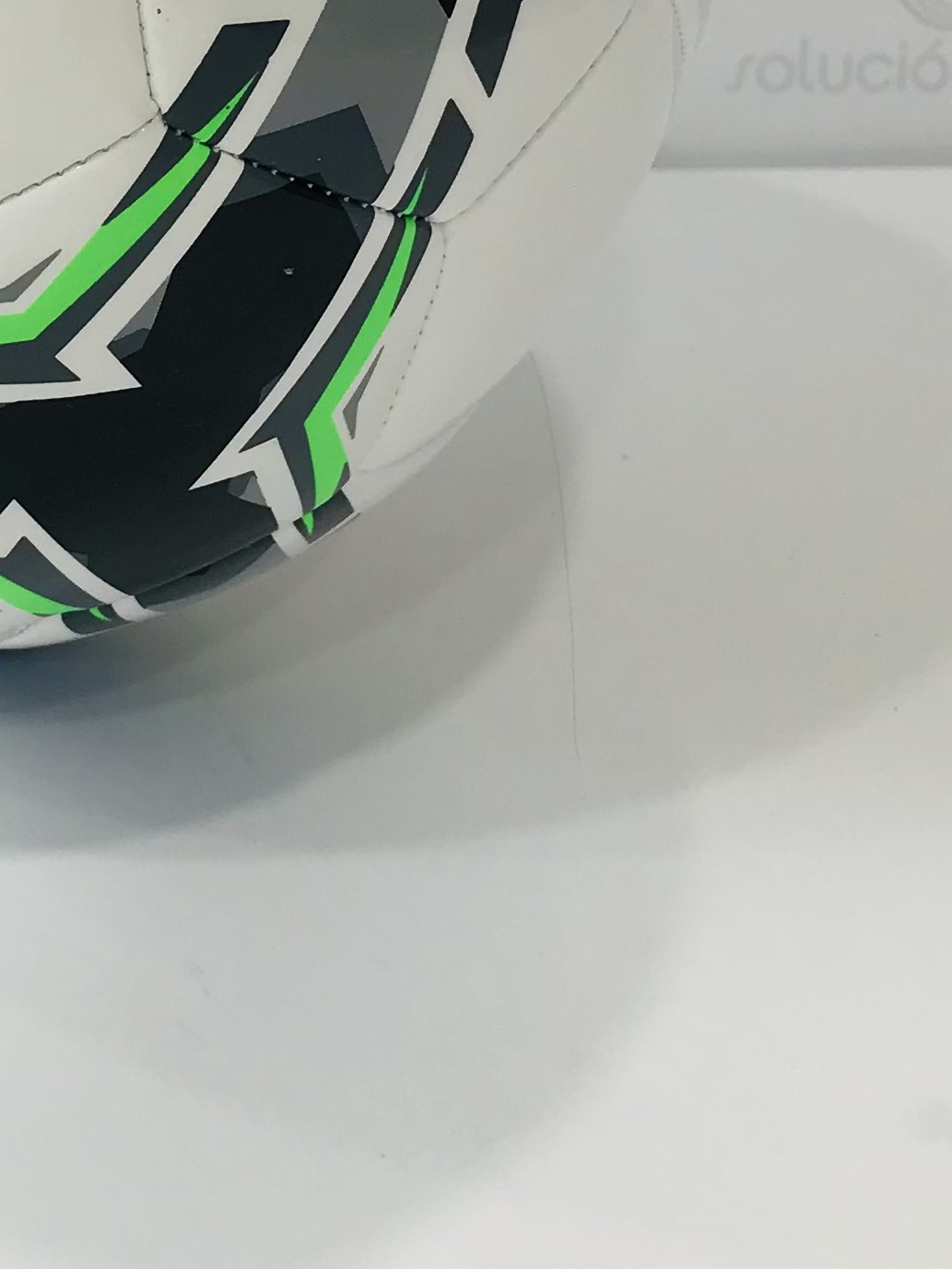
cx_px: 43
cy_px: -42
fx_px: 3006
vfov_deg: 22.8
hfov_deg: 17.6
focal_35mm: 82
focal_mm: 3.99
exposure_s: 1/50
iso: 25
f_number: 1.8
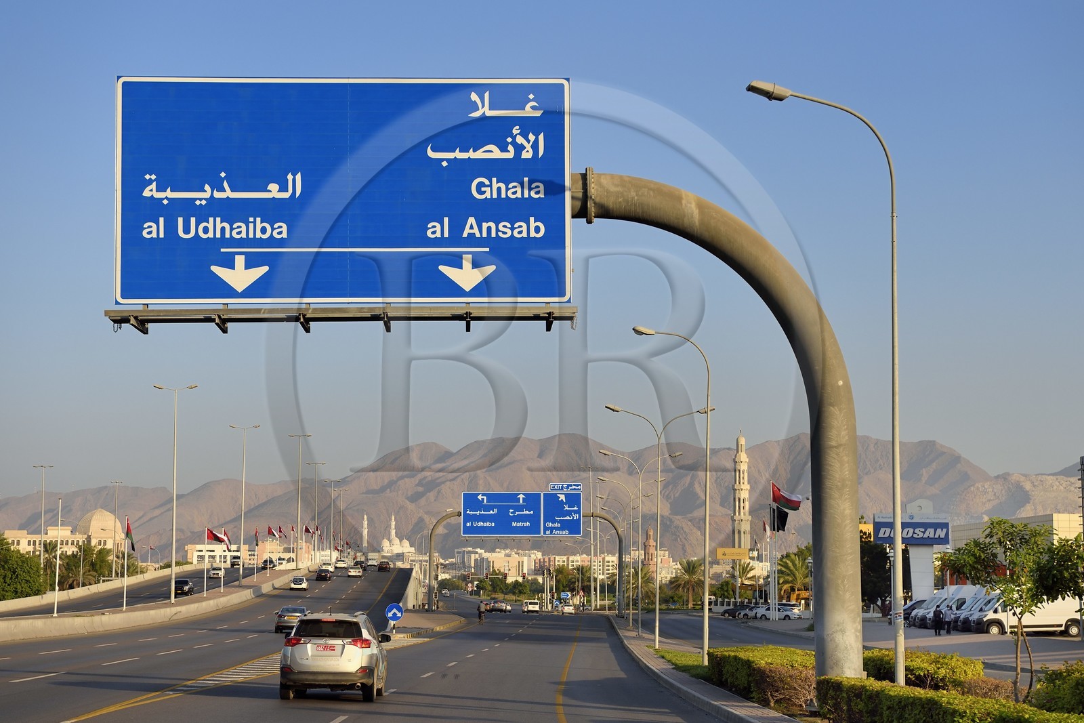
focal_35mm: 70
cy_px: 362
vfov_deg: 19.5
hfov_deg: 28.8
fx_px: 2108
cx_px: 542
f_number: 7.1
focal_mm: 70
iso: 200
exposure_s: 1/800
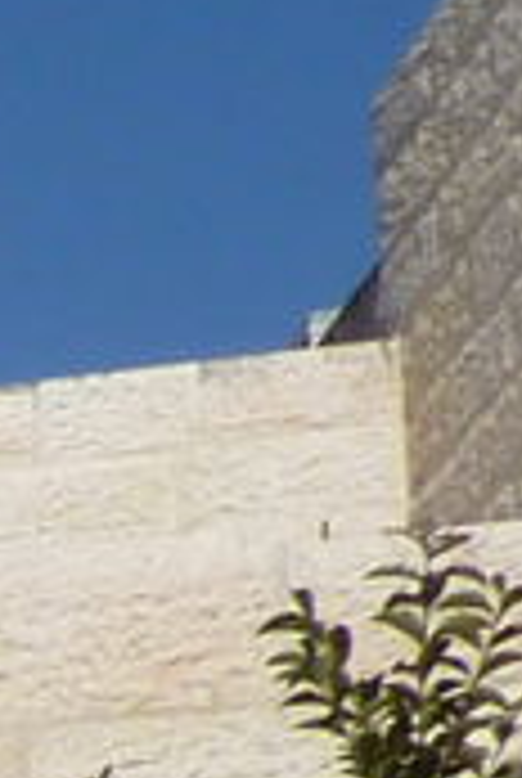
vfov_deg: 8.4
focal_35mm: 210
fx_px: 4549
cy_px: 2235
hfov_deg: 4.8
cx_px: -2542
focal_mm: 4.1
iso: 80
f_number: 5.6
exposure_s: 1/640
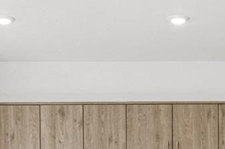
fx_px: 727
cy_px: 243
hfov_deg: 17.4
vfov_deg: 11.2
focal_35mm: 116
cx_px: 192
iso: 160
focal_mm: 24.5
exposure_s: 1/30
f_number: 7.1
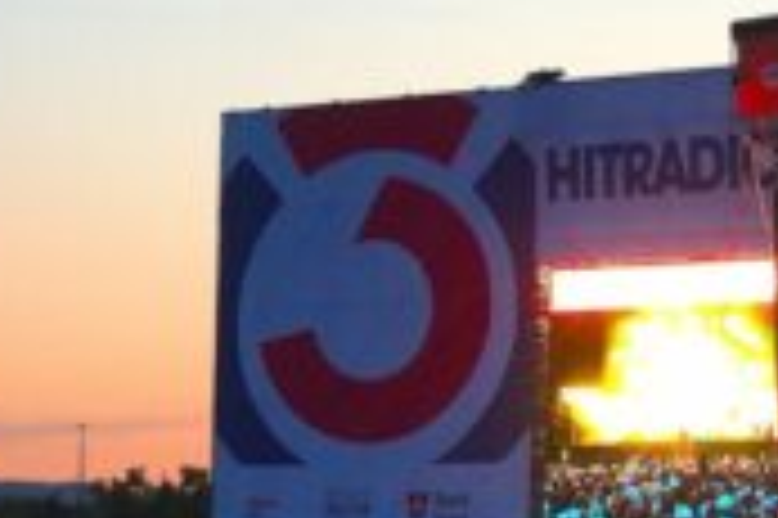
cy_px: 495
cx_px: 724
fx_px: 4599
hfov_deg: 9.6
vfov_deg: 6.4
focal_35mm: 213
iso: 500
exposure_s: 1/50
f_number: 4
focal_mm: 32
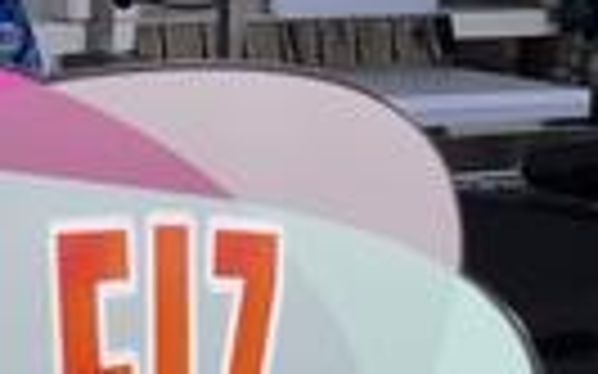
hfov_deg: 13.6
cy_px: -77
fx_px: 2492
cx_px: 67
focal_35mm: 153
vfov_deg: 8.5
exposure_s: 1/227
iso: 50
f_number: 1.8
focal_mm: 6.7
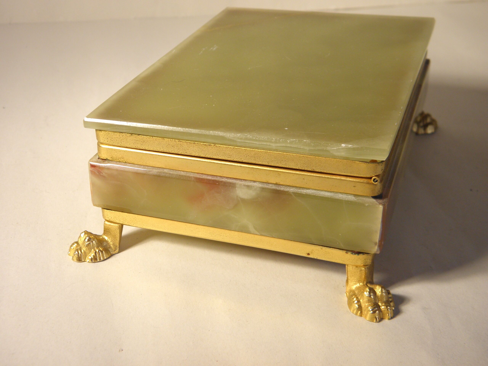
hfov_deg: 38.2
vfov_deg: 29.1
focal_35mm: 50
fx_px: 705
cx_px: 244
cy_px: 183
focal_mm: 9.1
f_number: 4
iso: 100
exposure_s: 1/50
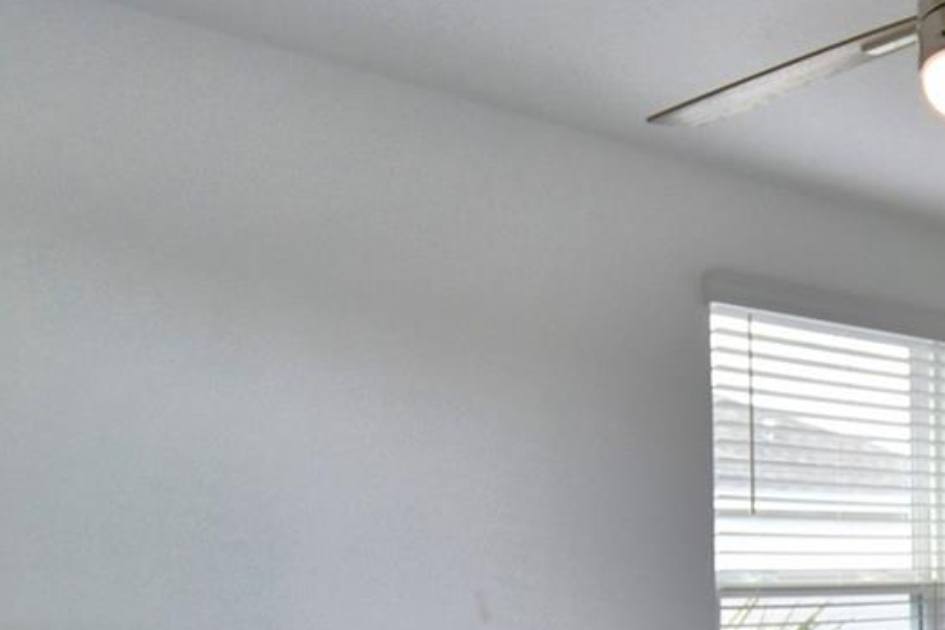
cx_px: 886
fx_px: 1155
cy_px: 607
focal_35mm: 44
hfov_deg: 40.4
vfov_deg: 28.8
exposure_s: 1/125
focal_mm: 10
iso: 250
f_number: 4.5
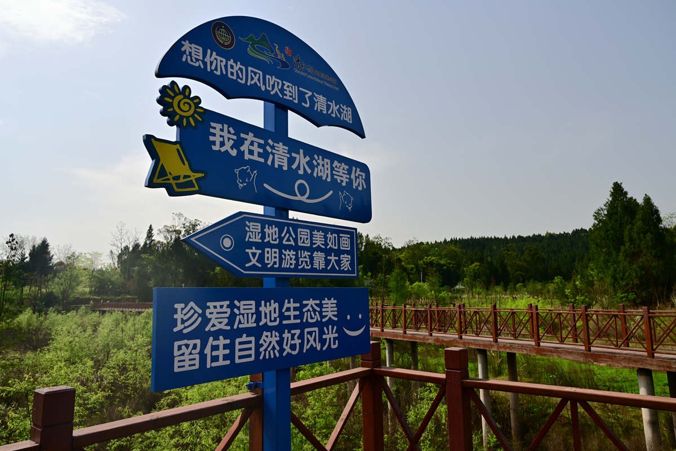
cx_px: 338
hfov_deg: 73.7
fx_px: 451
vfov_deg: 53.1
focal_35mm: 24
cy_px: 226
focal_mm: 24
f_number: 8
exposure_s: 1/160
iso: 100
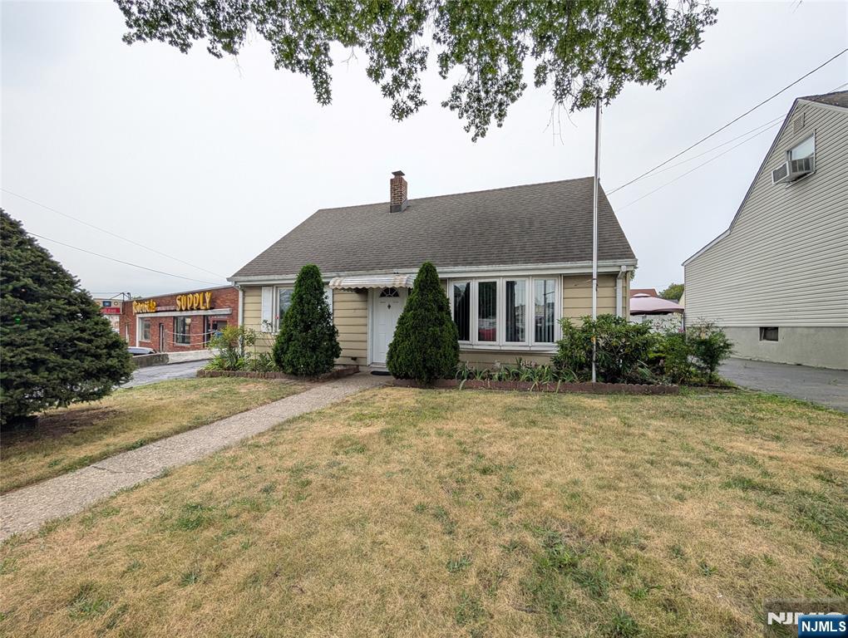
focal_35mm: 12
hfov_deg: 110.5
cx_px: 424
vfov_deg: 94.6
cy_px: 319
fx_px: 294
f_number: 1.7
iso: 53
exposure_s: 1/681
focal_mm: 2.02
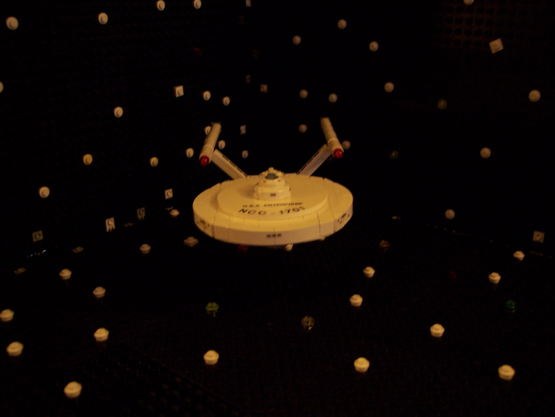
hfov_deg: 47.9
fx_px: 625
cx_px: 278
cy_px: 208
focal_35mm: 39
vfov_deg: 36.8
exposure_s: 1/8
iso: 200
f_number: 3.4
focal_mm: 8
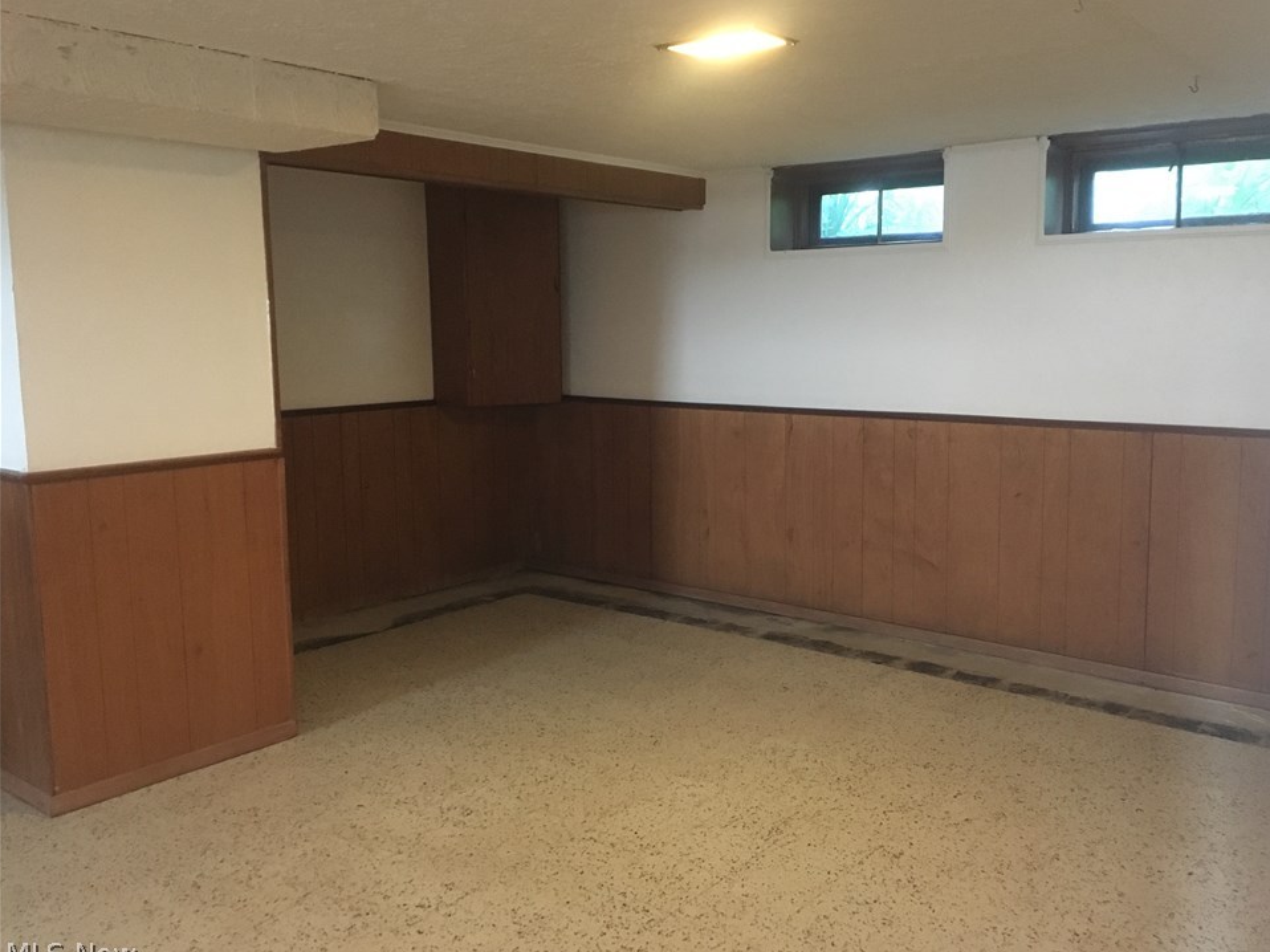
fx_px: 1137
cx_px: 677
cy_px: 467
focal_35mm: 31
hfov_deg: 58.3
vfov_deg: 45.4
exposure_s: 1/15
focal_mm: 4.15
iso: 250
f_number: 2.2
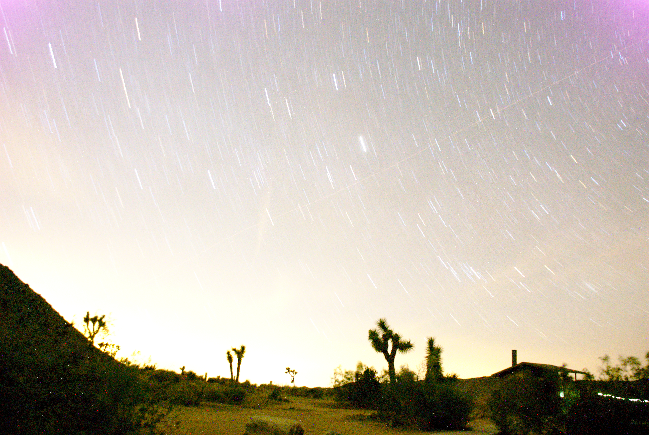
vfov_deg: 48.1
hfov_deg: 67.3
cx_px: 324
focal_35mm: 27
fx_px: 487
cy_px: 218
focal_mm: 18
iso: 1600
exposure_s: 593
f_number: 3.5
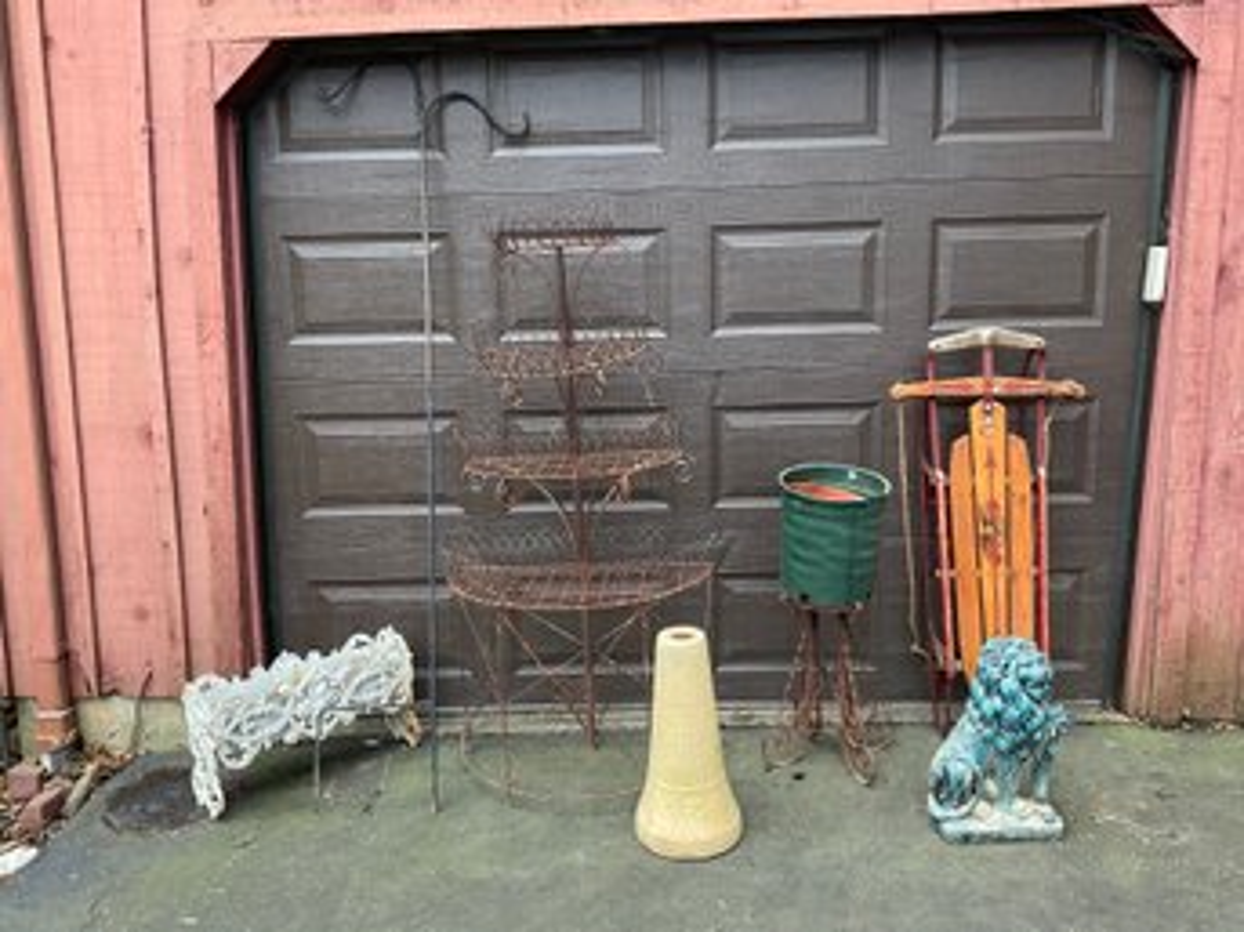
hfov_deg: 61.7
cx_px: 622
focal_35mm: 29
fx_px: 1042
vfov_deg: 48.2
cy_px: 466
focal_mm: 3
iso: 25
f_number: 1.8
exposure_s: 1/120
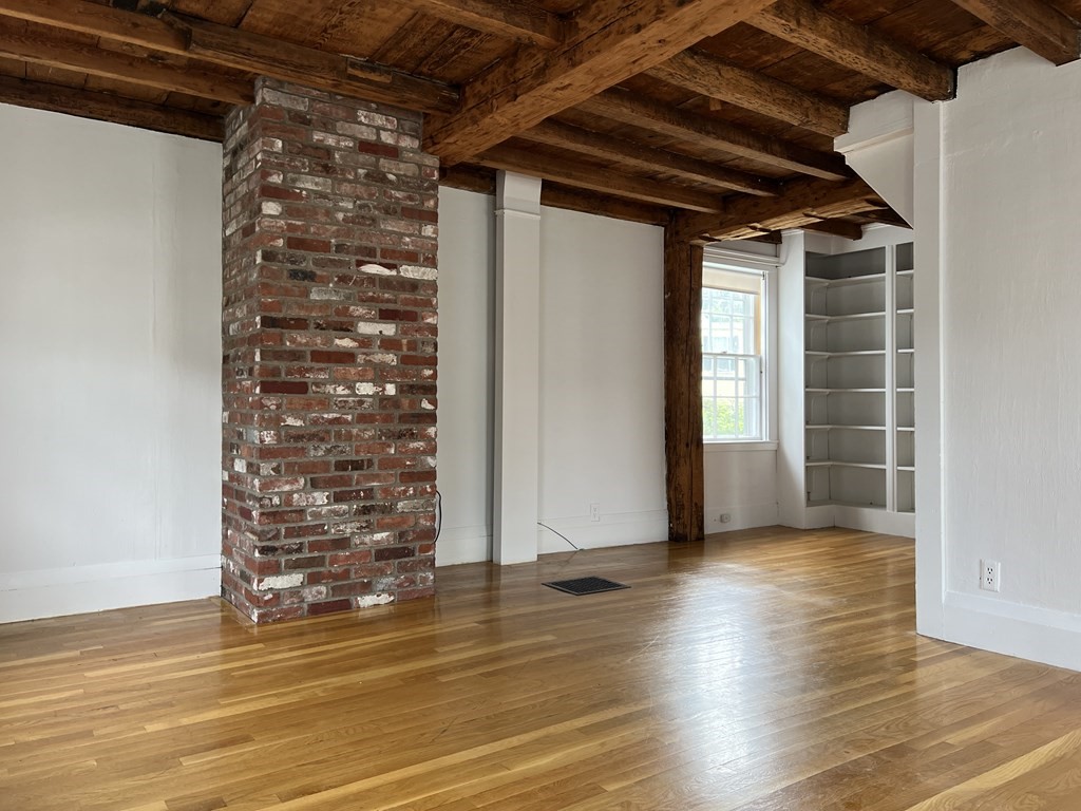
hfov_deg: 67.3
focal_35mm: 26
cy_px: 406
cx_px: 540
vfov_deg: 53.1
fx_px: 812
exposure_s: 1/121
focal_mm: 5.7
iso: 100
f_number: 1.5
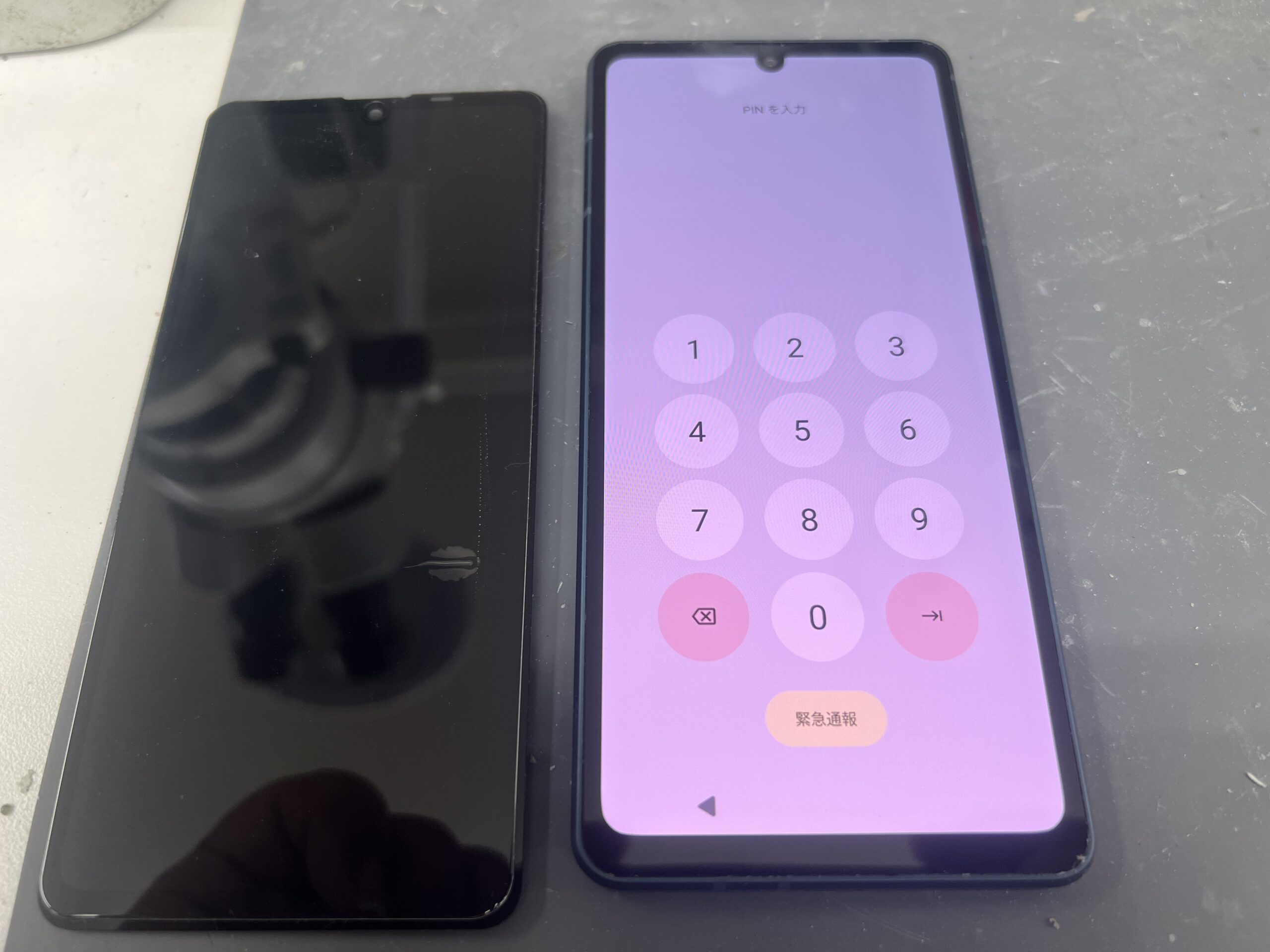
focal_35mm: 26
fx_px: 954
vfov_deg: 53.1
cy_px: 476
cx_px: 635
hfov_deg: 67.3
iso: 50
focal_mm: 5.7
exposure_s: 1/90
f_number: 1.5
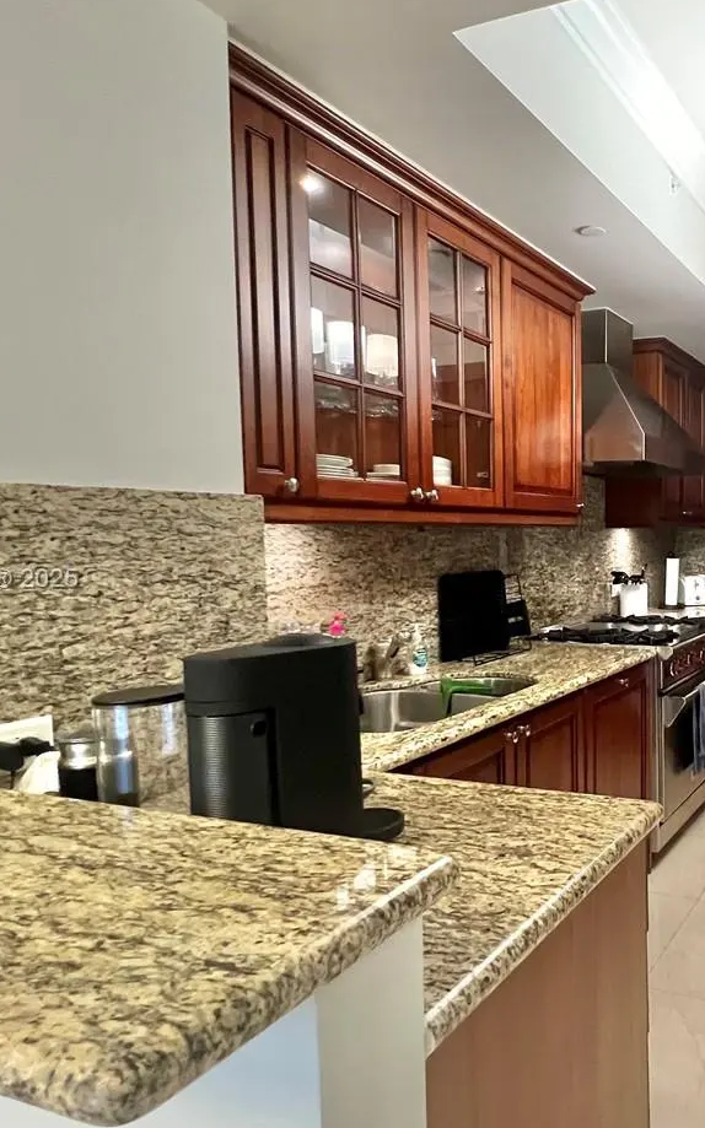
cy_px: 581
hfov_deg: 45.0
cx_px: 668
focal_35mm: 24
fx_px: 738
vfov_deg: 74.8
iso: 500
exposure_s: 1/60
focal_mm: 1.57
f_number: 1.8
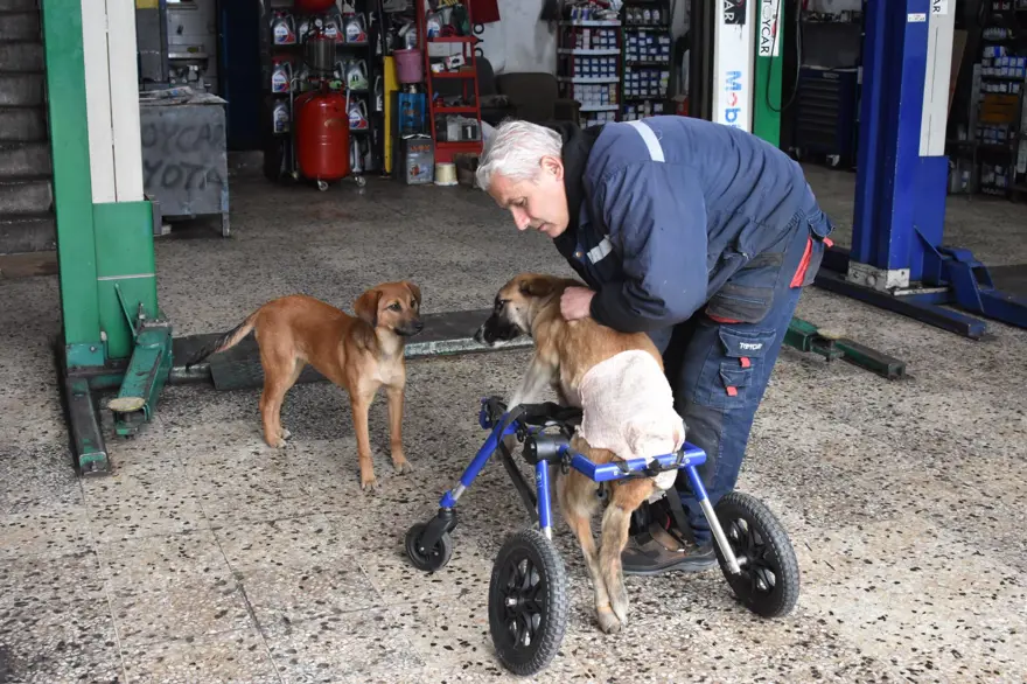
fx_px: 1198
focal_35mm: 42
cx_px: 514
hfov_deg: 46.4
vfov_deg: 31.9
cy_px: 342
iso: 1600
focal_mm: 28
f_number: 6.3
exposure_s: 1/160
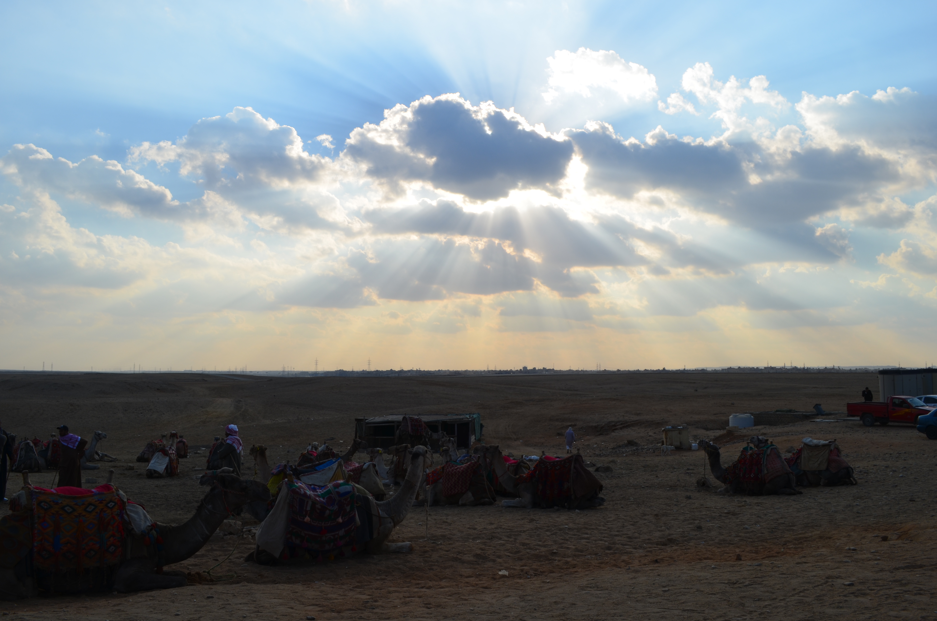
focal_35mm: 30
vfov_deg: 43.4
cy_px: 310
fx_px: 779
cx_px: 468
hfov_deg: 62.0
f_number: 13
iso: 100
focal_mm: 20
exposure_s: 1/200
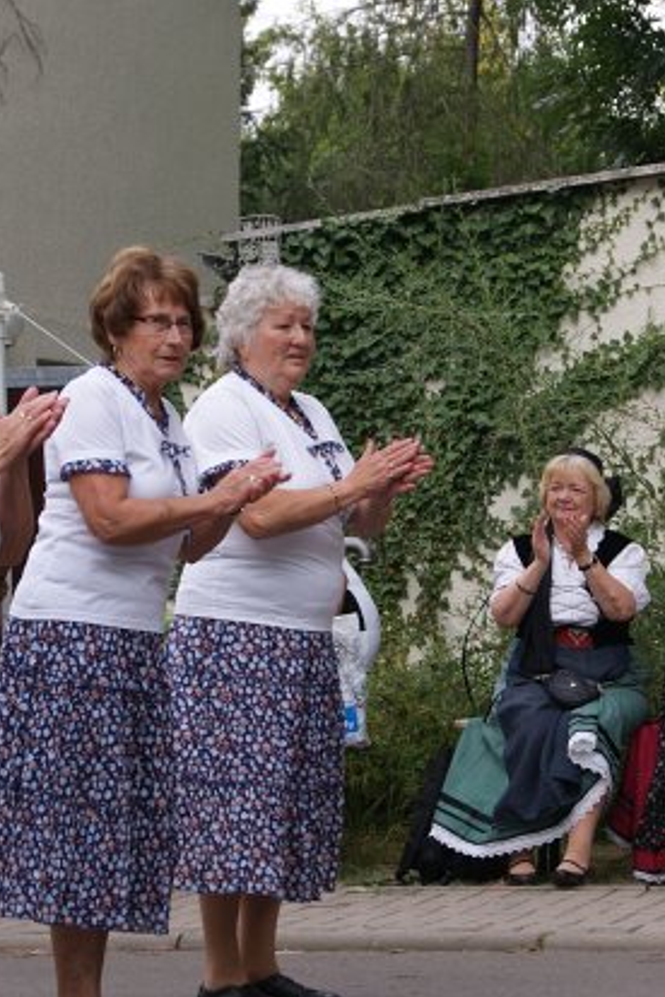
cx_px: 424
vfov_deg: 16.0
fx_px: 3540
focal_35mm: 128
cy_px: 513
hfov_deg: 10.7
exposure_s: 1/160
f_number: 6.3
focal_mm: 55
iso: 100
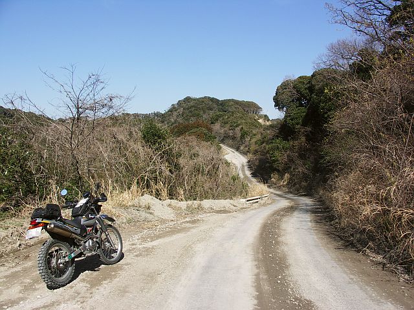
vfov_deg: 49.7
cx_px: 207
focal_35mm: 28
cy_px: 155
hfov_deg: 63.4
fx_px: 335
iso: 50
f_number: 5.6
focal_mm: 7.2
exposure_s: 1/250
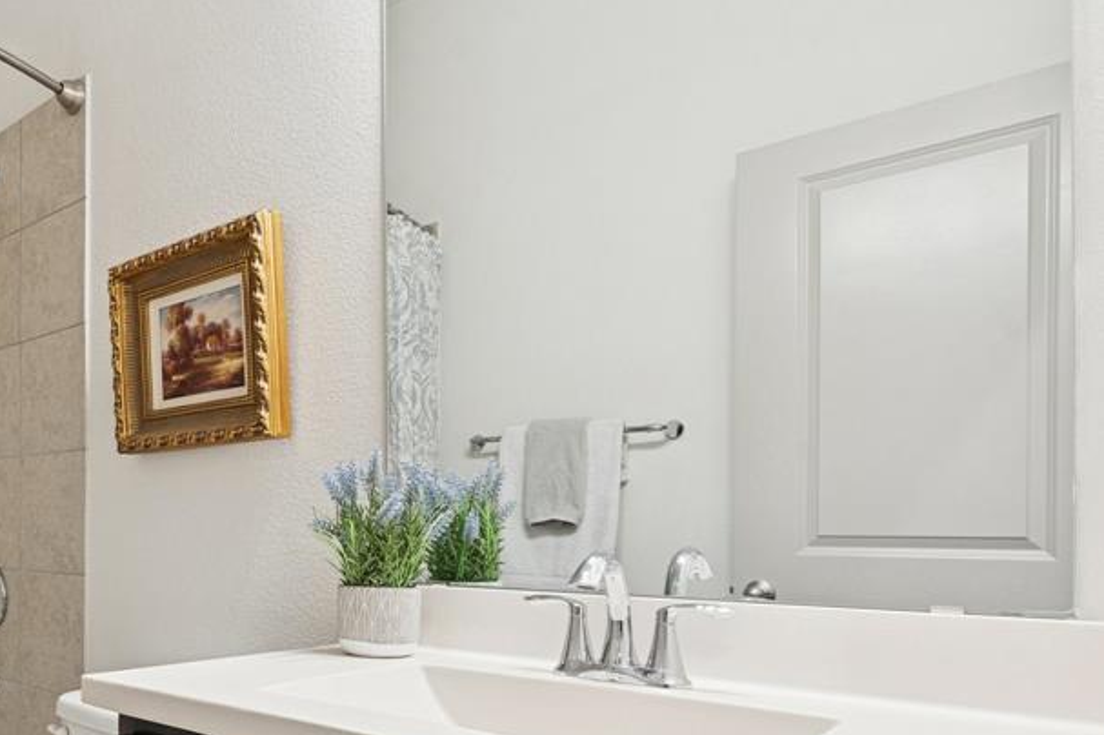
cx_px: 196
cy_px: 528
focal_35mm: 27
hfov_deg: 61.0
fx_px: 828
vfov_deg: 46.6
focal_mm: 16
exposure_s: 1/2.5
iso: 200
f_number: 8
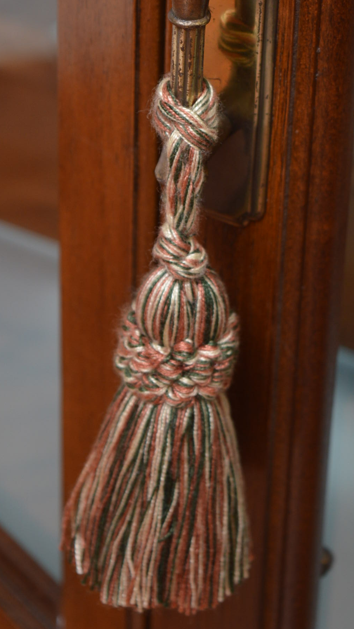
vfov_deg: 14.7
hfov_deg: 8.4
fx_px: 2419
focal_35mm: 145
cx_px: 159
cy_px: 111
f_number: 5.6
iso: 200
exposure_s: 1/80
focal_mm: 55
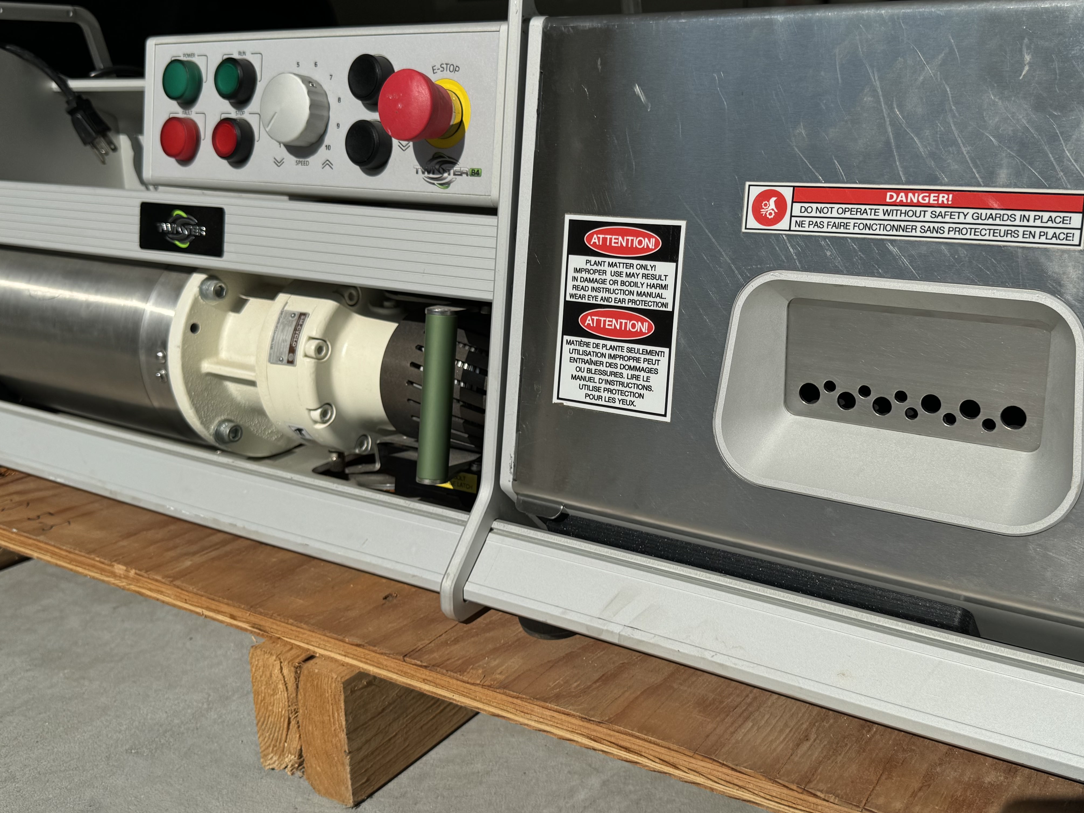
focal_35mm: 34
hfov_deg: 53.8
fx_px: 1065
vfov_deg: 41.7
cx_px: 618
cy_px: 368
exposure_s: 1/10417
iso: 80
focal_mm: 6.76
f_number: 1.78
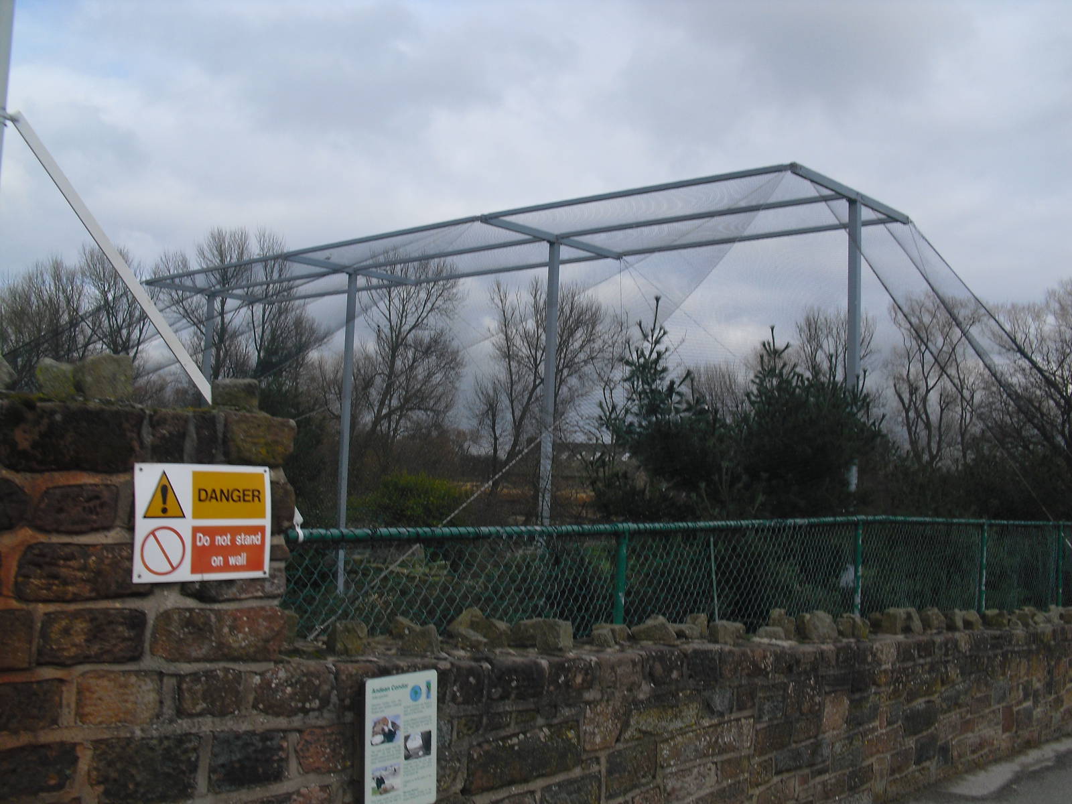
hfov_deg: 51.4
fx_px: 1115
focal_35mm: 36
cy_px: 402
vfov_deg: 39.7
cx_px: 536
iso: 100
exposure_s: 1/125
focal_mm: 6.3
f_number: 7.8
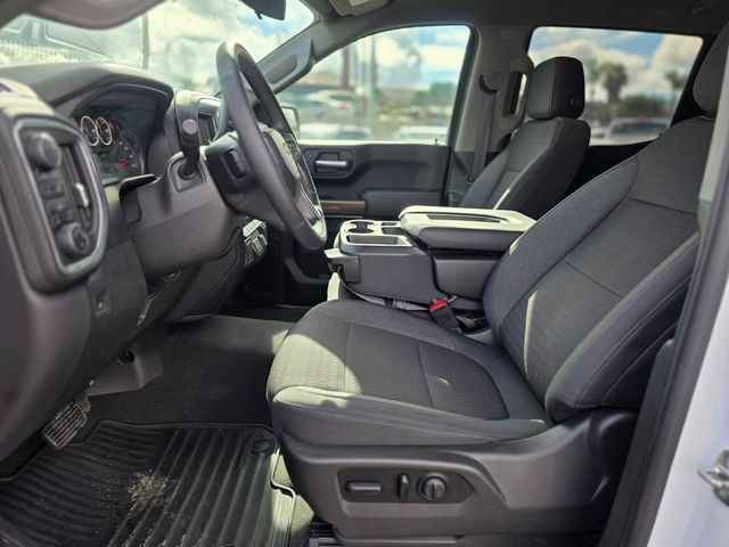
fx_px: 484
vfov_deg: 58.9
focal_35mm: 23
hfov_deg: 73.9
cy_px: 274
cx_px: 364
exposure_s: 1/138
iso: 12
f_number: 1.7
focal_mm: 6.3
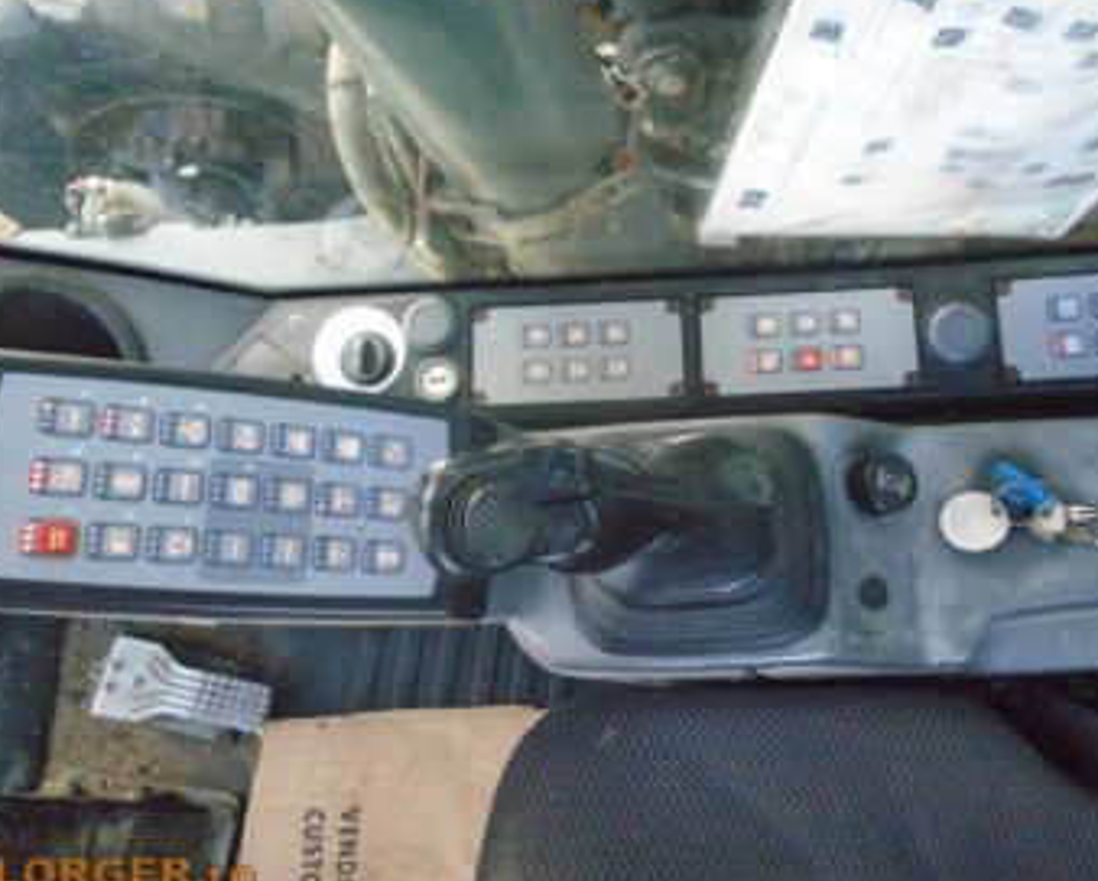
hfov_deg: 58.5
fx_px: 976
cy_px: 416
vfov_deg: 48.5
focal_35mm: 30
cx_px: 627
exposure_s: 1/200
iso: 800
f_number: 3.2
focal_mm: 4.6
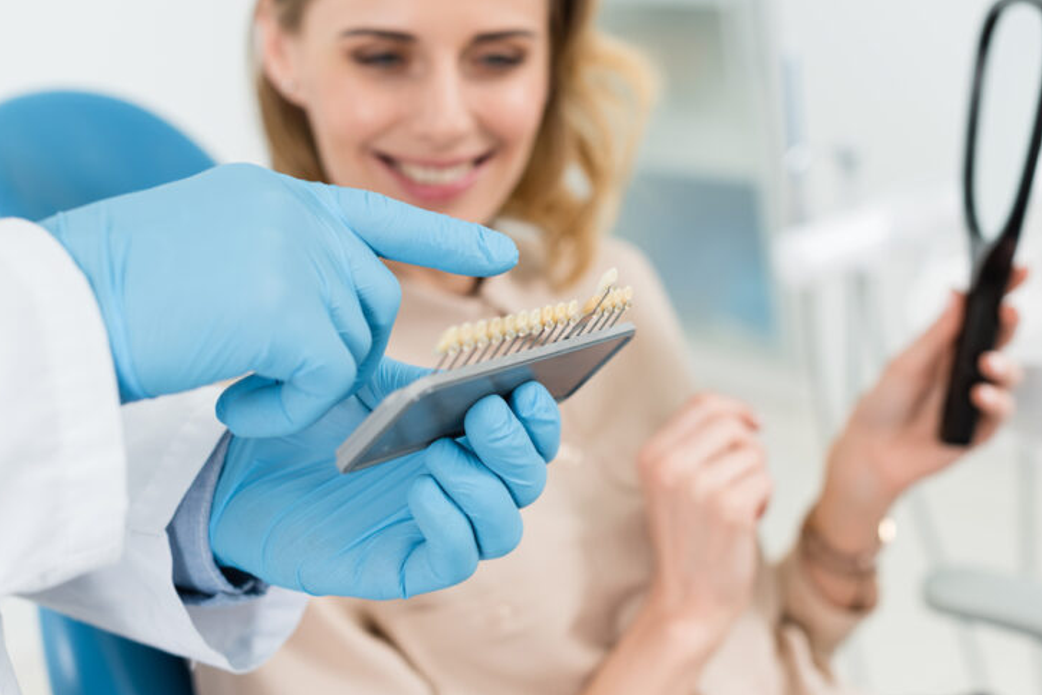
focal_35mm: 53
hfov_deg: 37.5
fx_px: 1535
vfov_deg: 25.5
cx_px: 523
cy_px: 365
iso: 80
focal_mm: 50
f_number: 3.5
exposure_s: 1/200
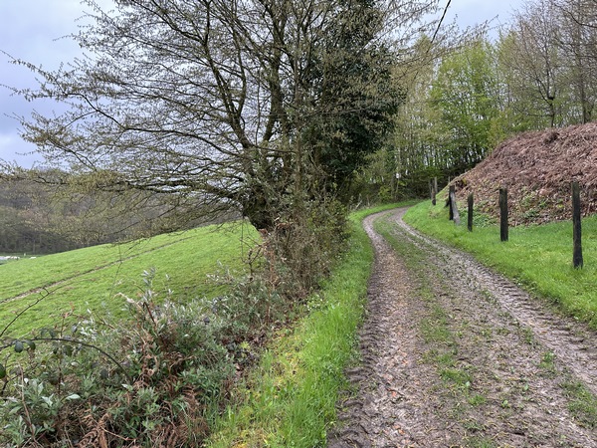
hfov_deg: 71.6
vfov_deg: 56.8
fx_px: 414
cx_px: 298
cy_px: 224
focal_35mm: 24
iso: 80
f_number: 1.78
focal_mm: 6.86
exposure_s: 1/282
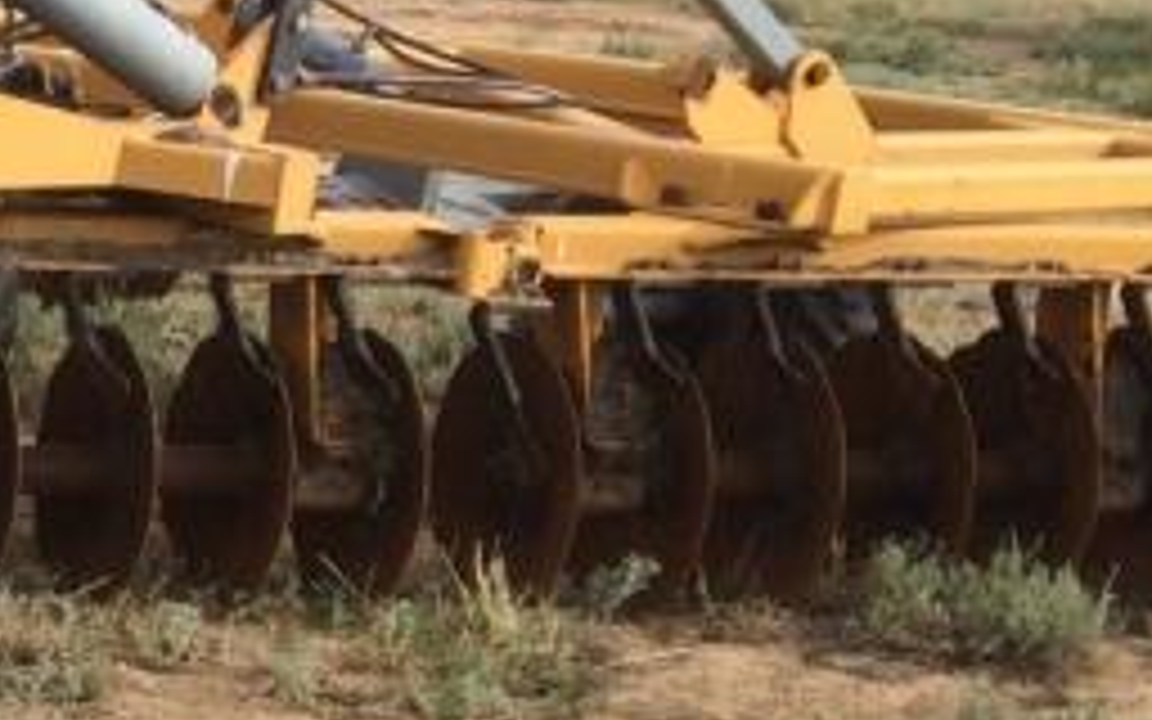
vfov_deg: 10.6
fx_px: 3862
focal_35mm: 123
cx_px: -882
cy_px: 630
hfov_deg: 14.9
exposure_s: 1/1368
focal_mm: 4.15
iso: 32
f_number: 2.2
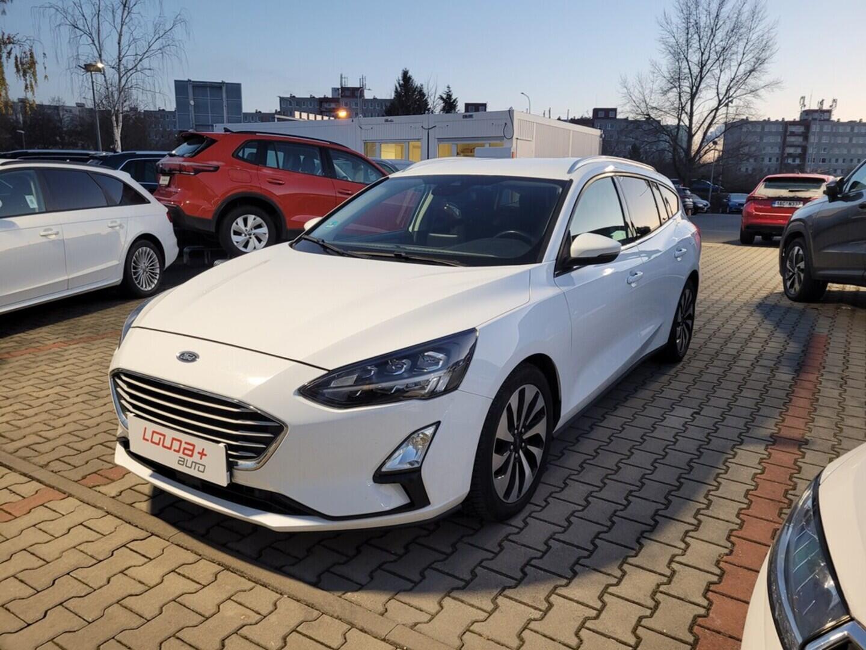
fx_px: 650
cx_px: 433
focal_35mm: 26
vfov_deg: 53.1
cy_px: 325
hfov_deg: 67.3
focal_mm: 5.4
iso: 125
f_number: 1.8
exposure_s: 1/100
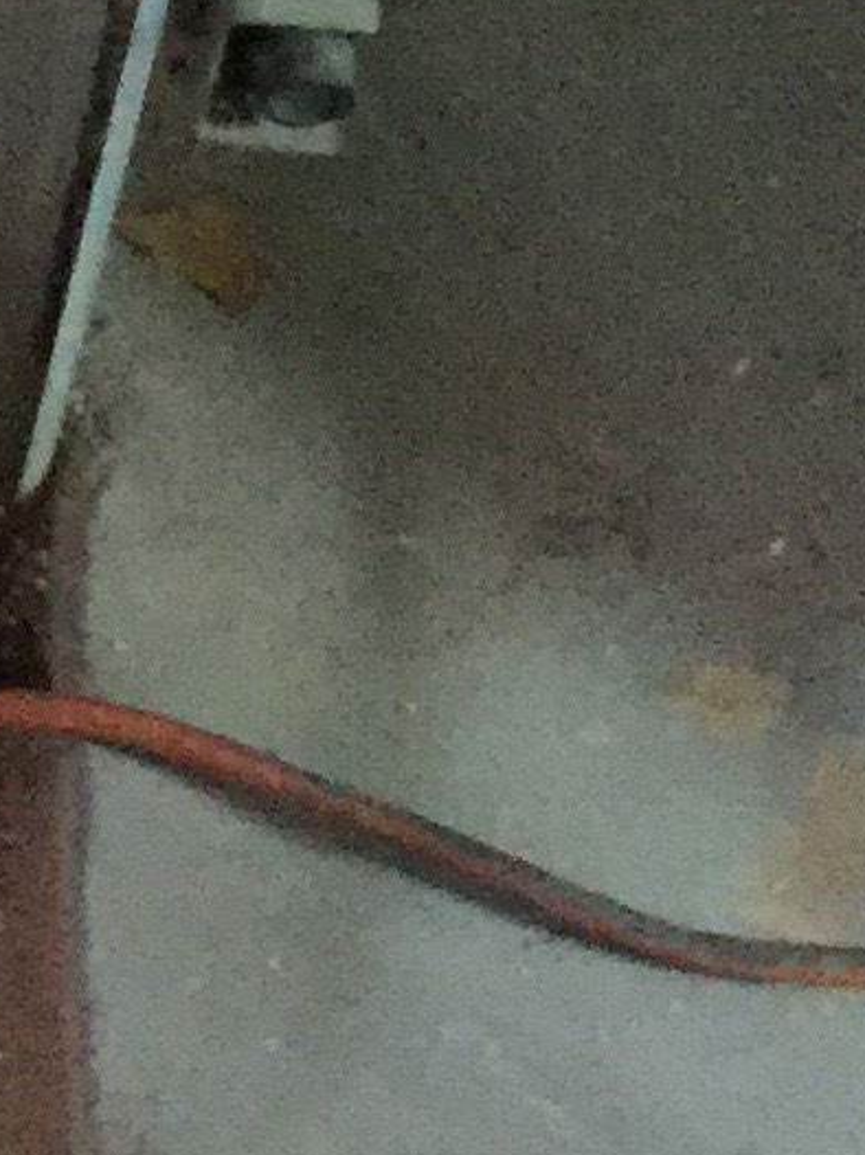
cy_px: -202
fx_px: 6002
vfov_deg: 10.8
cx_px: -929
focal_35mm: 180
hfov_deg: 7.8
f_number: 2.2
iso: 160
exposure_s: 1/4
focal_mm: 4.15
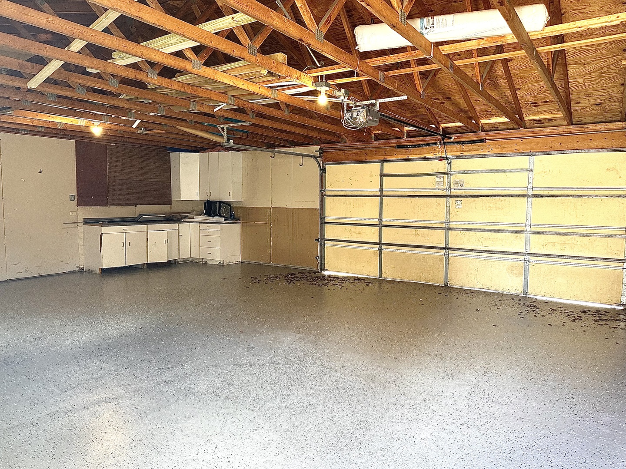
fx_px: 434
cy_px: 234
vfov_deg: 56.8
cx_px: 313
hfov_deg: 71.6
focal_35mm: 24
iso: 250
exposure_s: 1/60
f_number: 1.78
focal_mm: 6.86
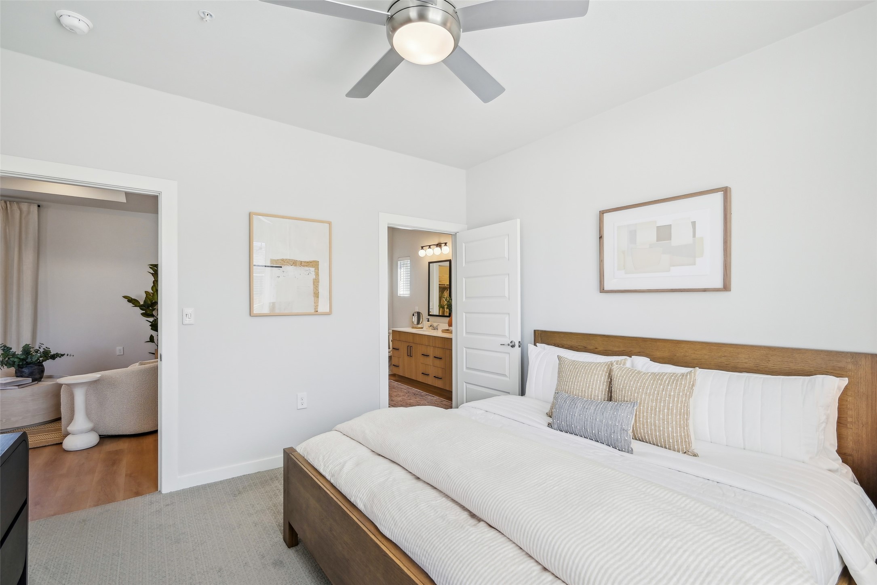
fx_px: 390
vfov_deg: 73.8
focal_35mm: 16
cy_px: 292
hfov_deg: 96.7
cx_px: 438
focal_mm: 16
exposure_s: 1/100
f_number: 8
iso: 400
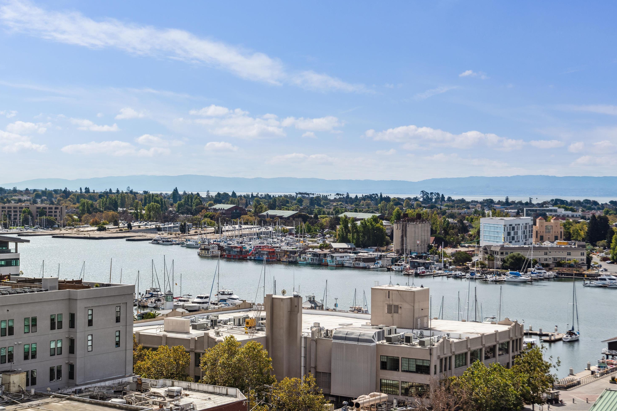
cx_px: 298
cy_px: 201
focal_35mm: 65
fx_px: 1114
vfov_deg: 20.9
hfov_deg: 31.0
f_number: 11
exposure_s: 1/250
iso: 64
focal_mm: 62
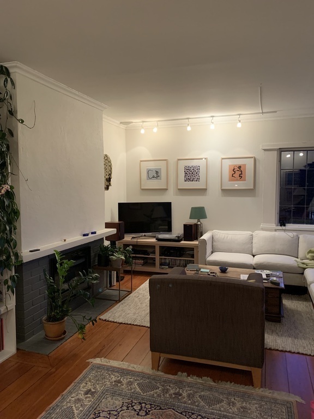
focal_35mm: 26
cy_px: 210
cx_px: 157
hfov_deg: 53.1
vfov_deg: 67.3
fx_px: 314
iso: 400
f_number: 1.8
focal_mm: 4.25
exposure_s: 1/33
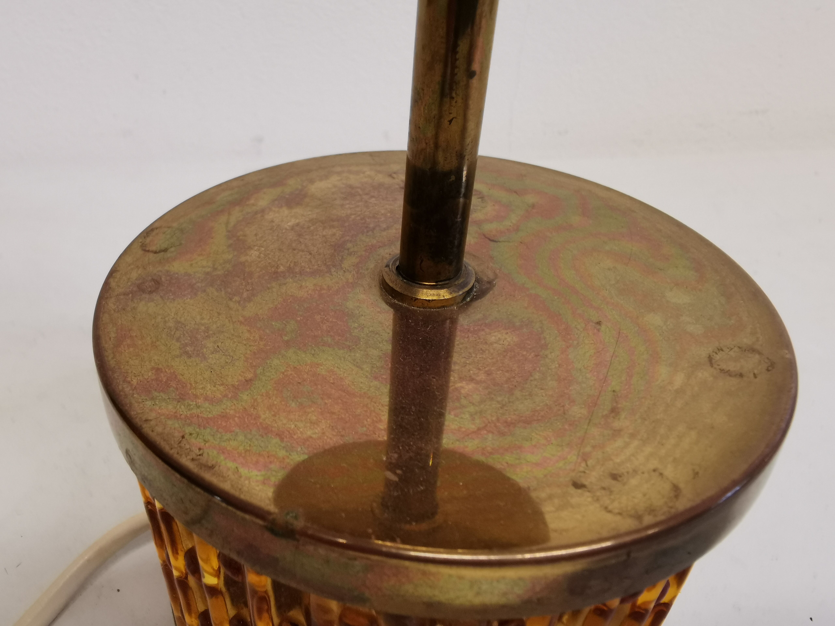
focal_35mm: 26
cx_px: 418
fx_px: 627
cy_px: 313
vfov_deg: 53.1
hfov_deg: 67.3
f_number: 2.2
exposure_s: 1/40
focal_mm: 2.35
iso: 160
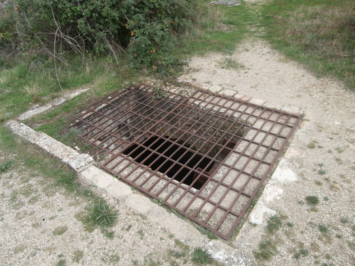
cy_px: 133
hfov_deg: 71.6
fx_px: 246
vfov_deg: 56.8
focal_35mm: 24
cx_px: 178
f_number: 3
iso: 100
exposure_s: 1/125
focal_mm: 4.2
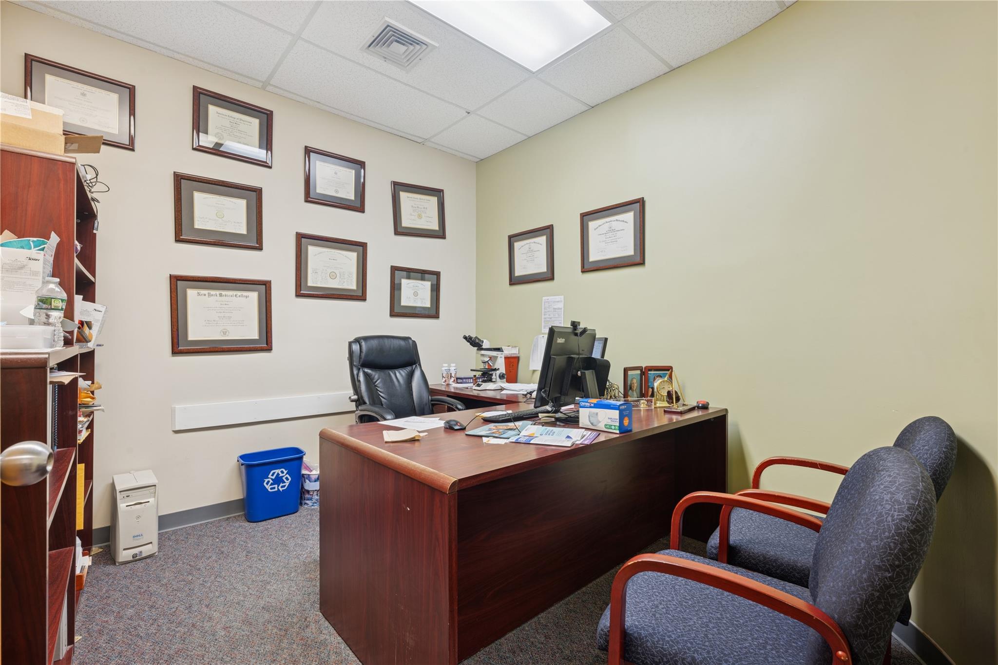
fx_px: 443
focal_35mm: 16
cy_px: 332
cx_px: 499
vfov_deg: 73.7
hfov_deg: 96.7
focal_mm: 16
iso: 100
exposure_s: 1
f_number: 11
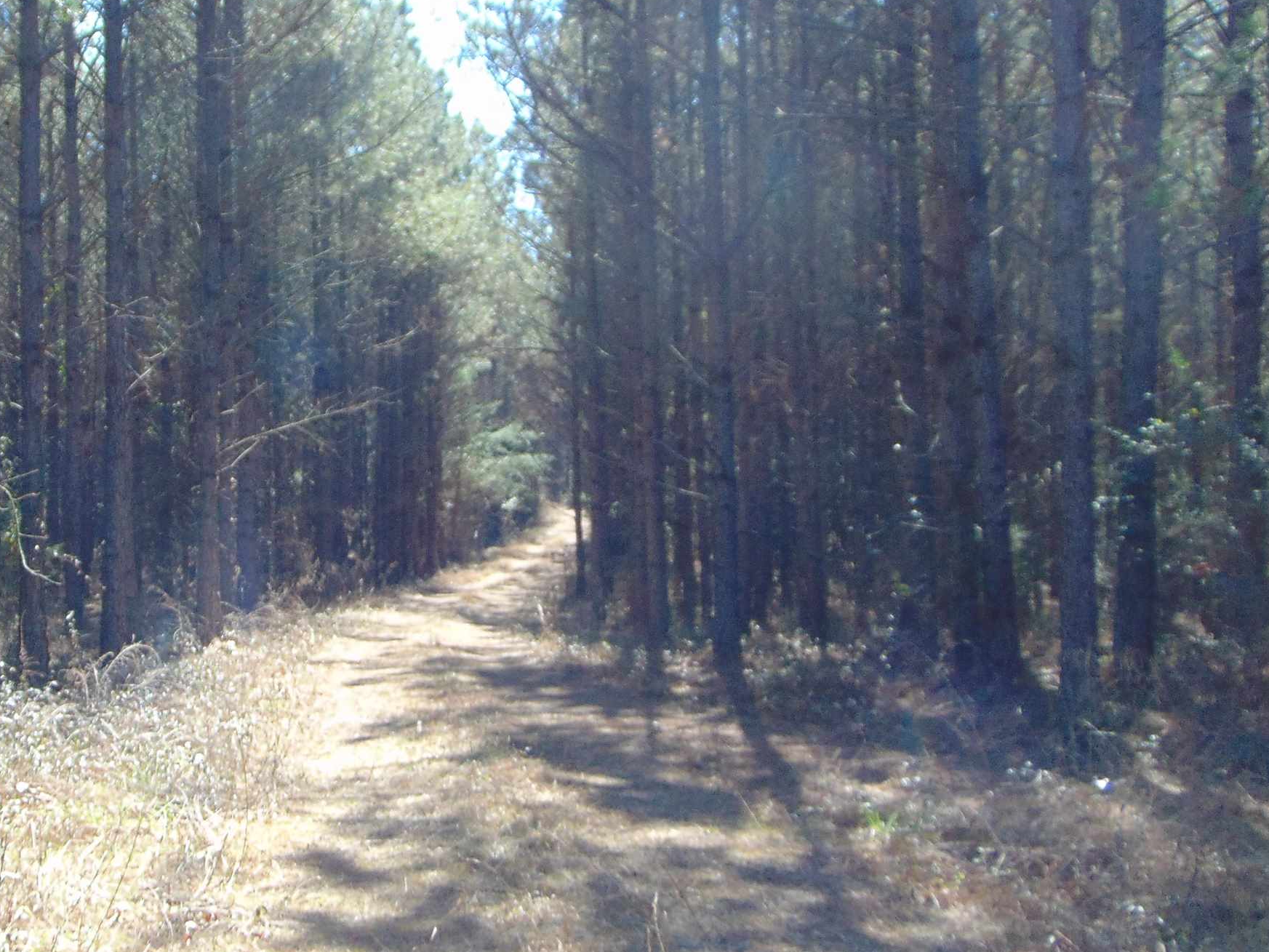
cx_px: 273
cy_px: 503
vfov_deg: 32.9
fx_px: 1613
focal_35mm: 44
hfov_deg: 41.3
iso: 80
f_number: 3
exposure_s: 1/200
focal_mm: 4.5
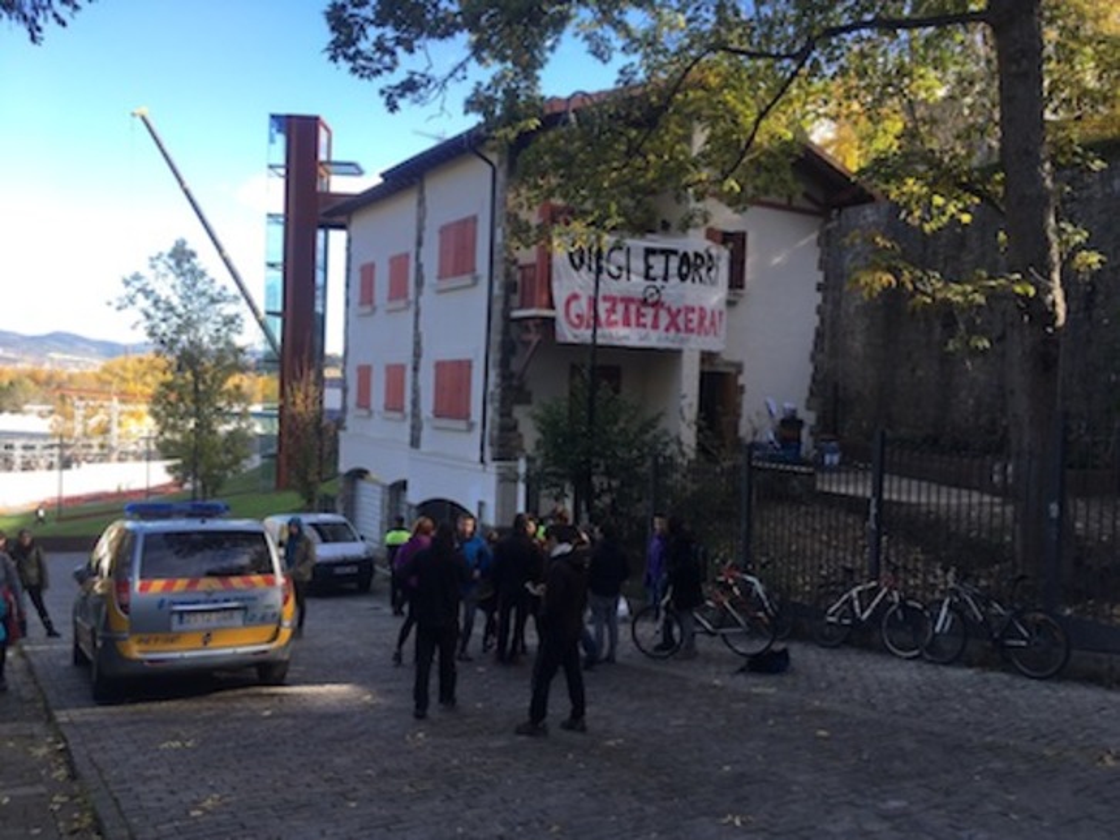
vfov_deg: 48.3
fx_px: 939
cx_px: 560
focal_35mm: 29
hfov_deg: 61.6
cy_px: 420
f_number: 2.2
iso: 25
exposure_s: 1/291
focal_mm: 4.15
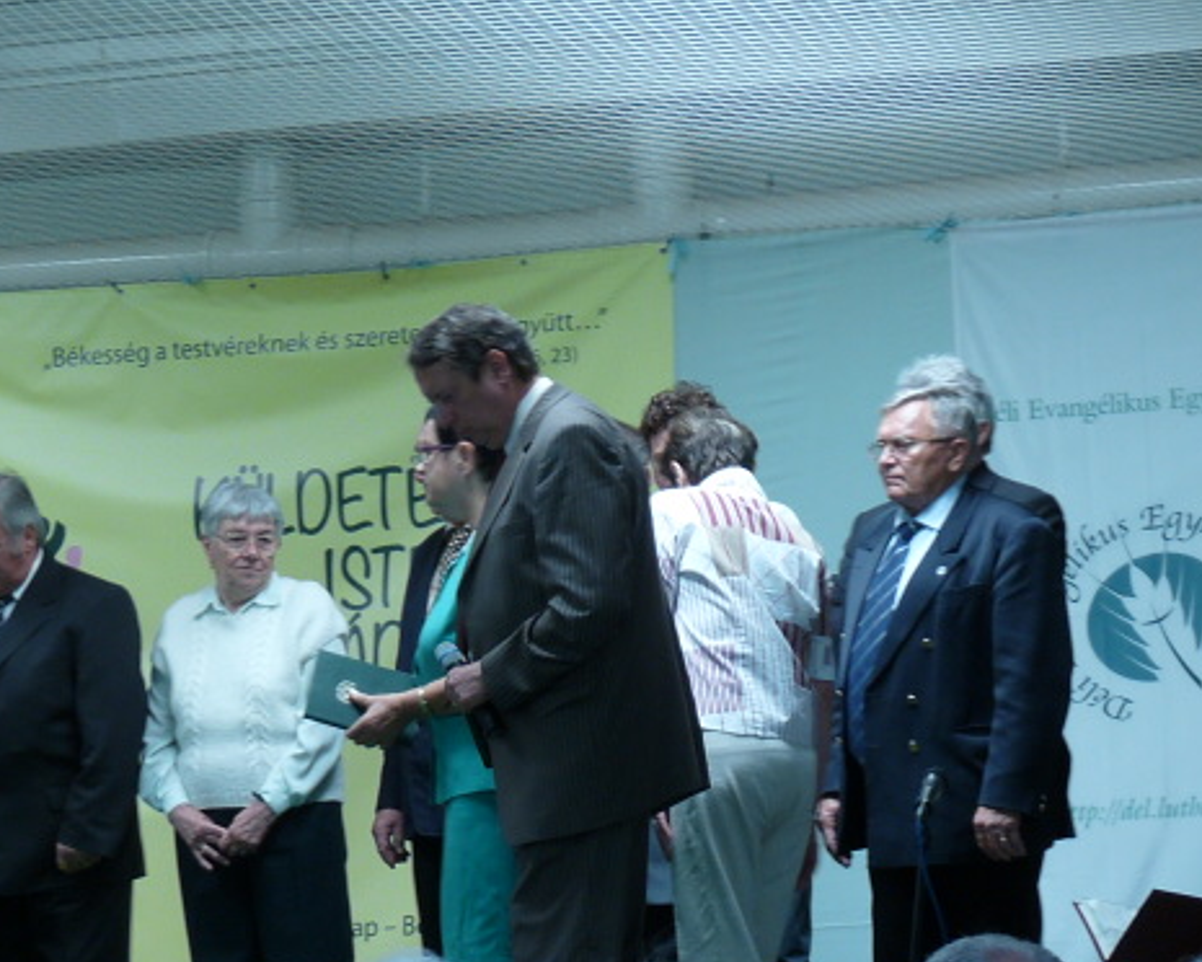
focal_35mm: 172
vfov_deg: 9.0
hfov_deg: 11.2
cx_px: 473
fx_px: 6119
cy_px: 352
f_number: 3.4
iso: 100
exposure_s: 1/40
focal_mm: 12.8
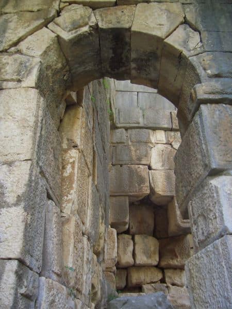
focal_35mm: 39
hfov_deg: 36.8
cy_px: 154
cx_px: 116
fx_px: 349
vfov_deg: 47.9
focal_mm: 8
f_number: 2.8
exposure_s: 1/60
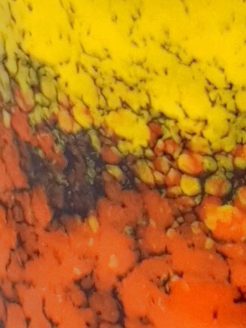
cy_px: 296
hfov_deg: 8.4
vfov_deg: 11.2
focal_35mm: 176
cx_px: 212
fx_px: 1668
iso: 64
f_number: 2.4
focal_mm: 4.3
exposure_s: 1/50
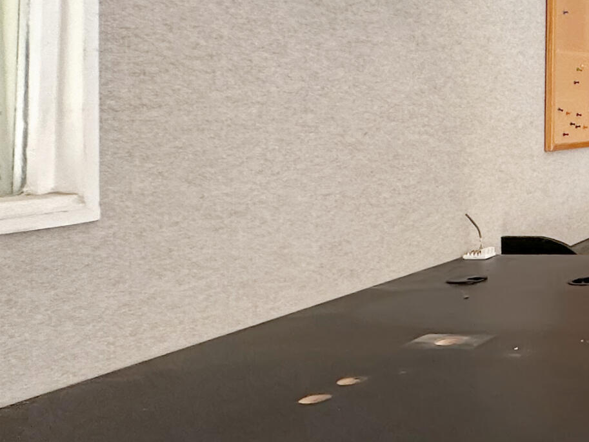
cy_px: 105
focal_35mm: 46
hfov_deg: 26.6
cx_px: 921
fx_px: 783
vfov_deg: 30.9
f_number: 2.2
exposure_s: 1/120
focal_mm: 2.22
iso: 200
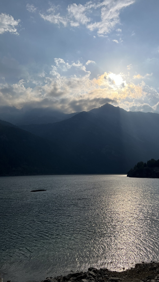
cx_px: 85
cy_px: 138
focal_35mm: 29
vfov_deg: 66.1
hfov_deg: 40.2
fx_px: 217
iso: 32
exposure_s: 1/16393
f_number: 1.5
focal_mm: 5.7
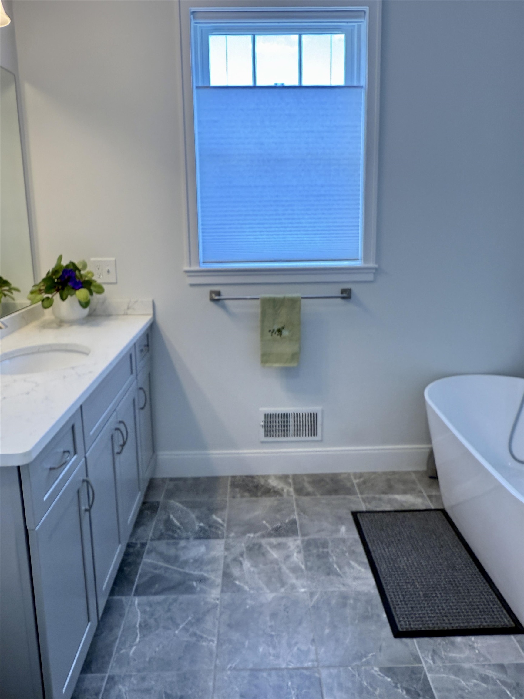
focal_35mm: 24
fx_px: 484
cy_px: 350
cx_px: 262
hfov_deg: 56.8
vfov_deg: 71.6
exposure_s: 1/120
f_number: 2.2
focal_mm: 2.22
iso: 125
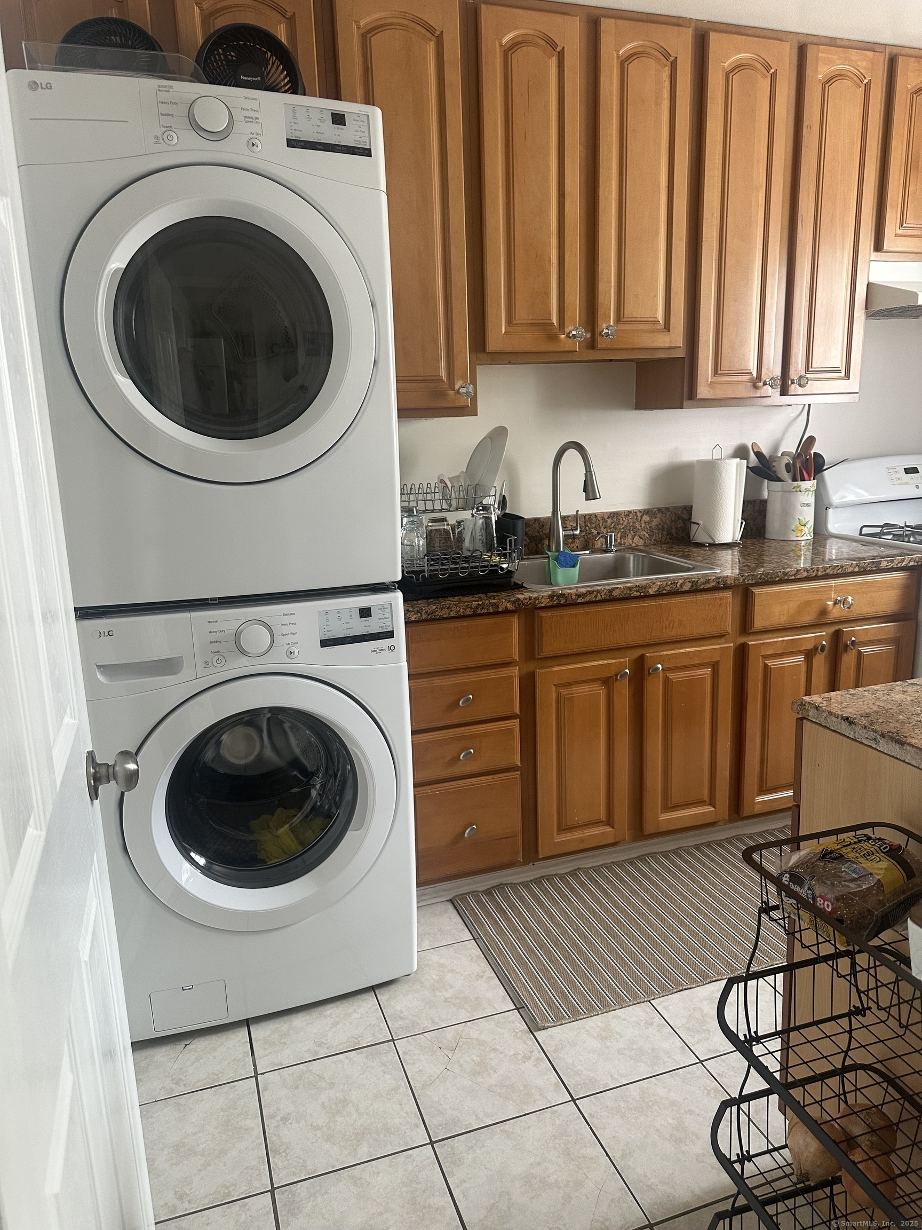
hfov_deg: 56.8
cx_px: 461
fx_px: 852
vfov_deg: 71.6
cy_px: 615
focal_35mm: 24
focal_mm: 6.86
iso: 200
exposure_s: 1/50
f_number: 1.78
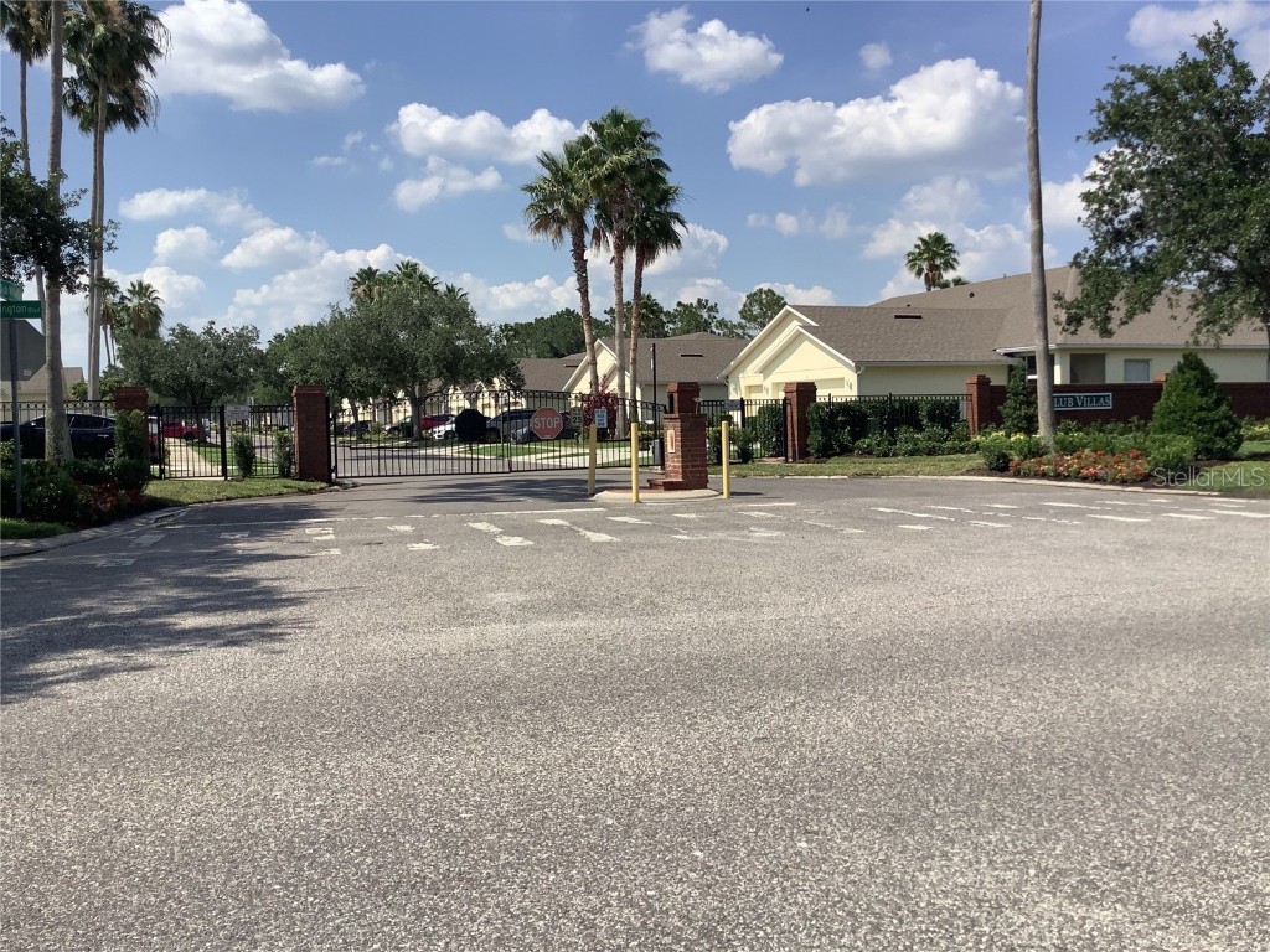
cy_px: 476
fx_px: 1137
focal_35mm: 31
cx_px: 635
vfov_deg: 45.4
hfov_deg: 58.4
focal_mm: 3.3
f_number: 2.4
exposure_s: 1/1812
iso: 25
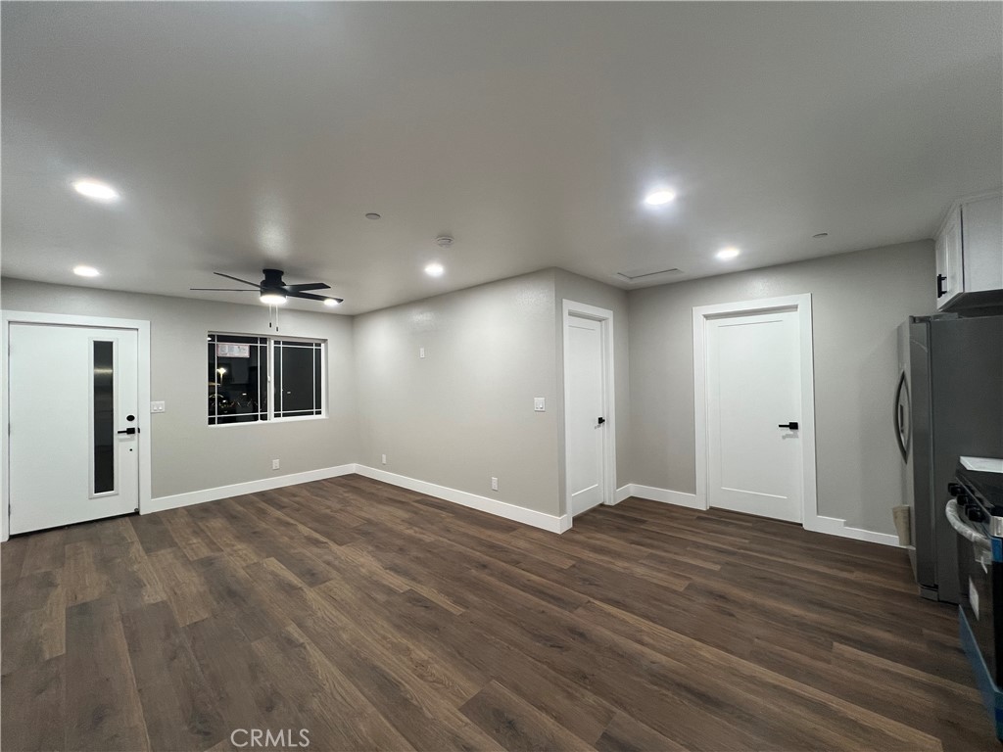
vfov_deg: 89.9
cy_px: 376
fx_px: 377
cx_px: 502
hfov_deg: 106.2
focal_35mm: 13
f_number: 1.8
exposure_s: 1/60
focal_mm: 1.57
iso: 125
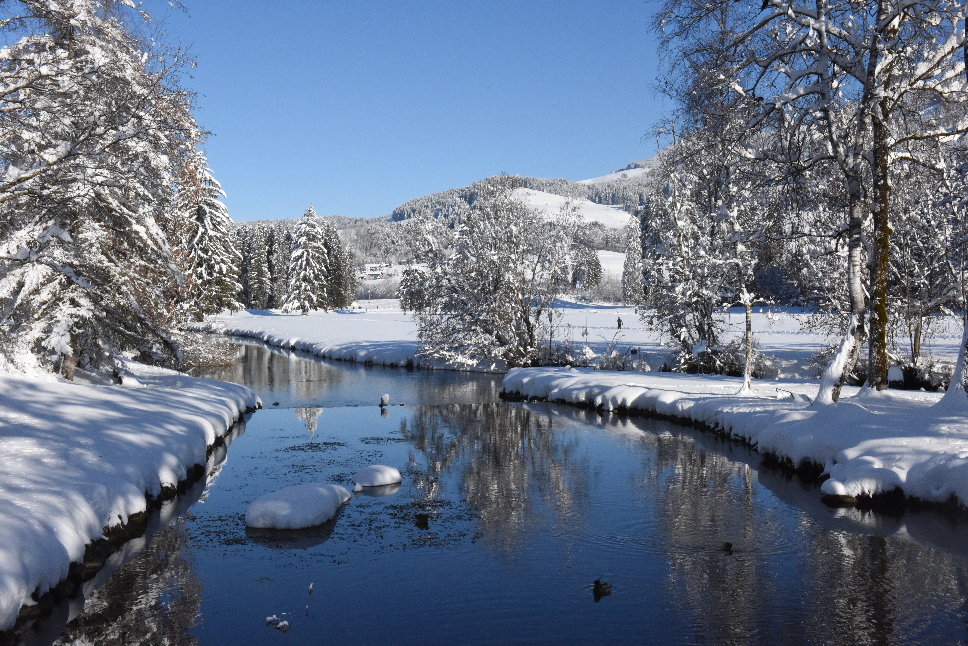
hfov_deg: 44.5
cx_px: 484
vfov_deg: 30.5
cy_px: 323
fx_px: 1183
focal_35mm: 44
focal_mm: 44
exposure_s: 1/1600
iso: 4000
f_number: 20
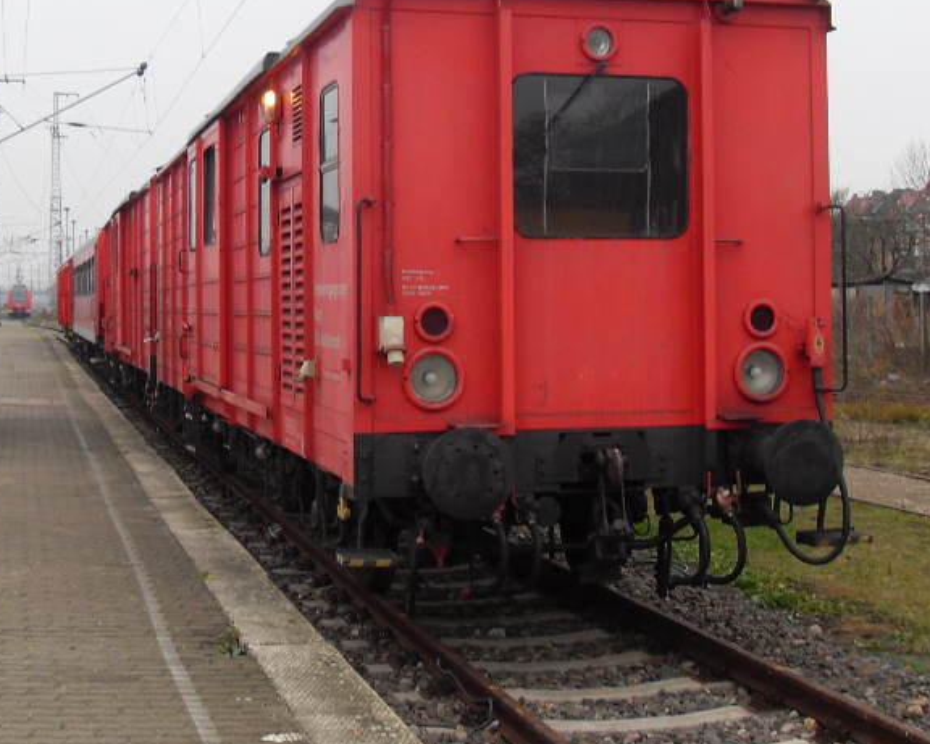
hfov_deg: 31.9
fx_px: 1624
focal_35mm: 59
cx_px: 441
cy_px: 213
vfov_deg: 25.6
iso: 100
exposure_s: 1/90
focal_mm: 6.3
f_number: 2.8
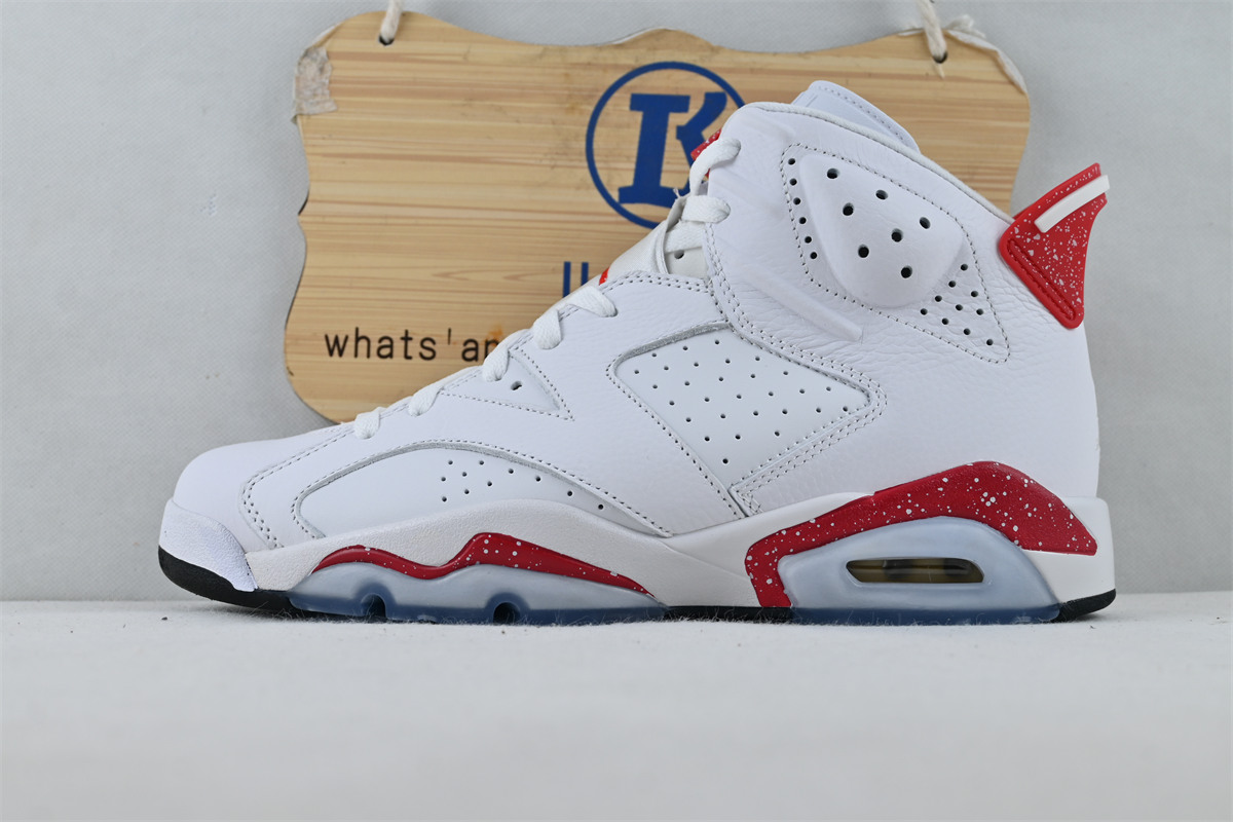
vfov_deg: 29.4
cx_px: 616
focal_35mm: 46
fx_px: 1567
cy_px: 411
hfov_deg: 43.0
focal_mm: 30.5
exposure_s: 1/100
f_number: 4.8
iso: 100
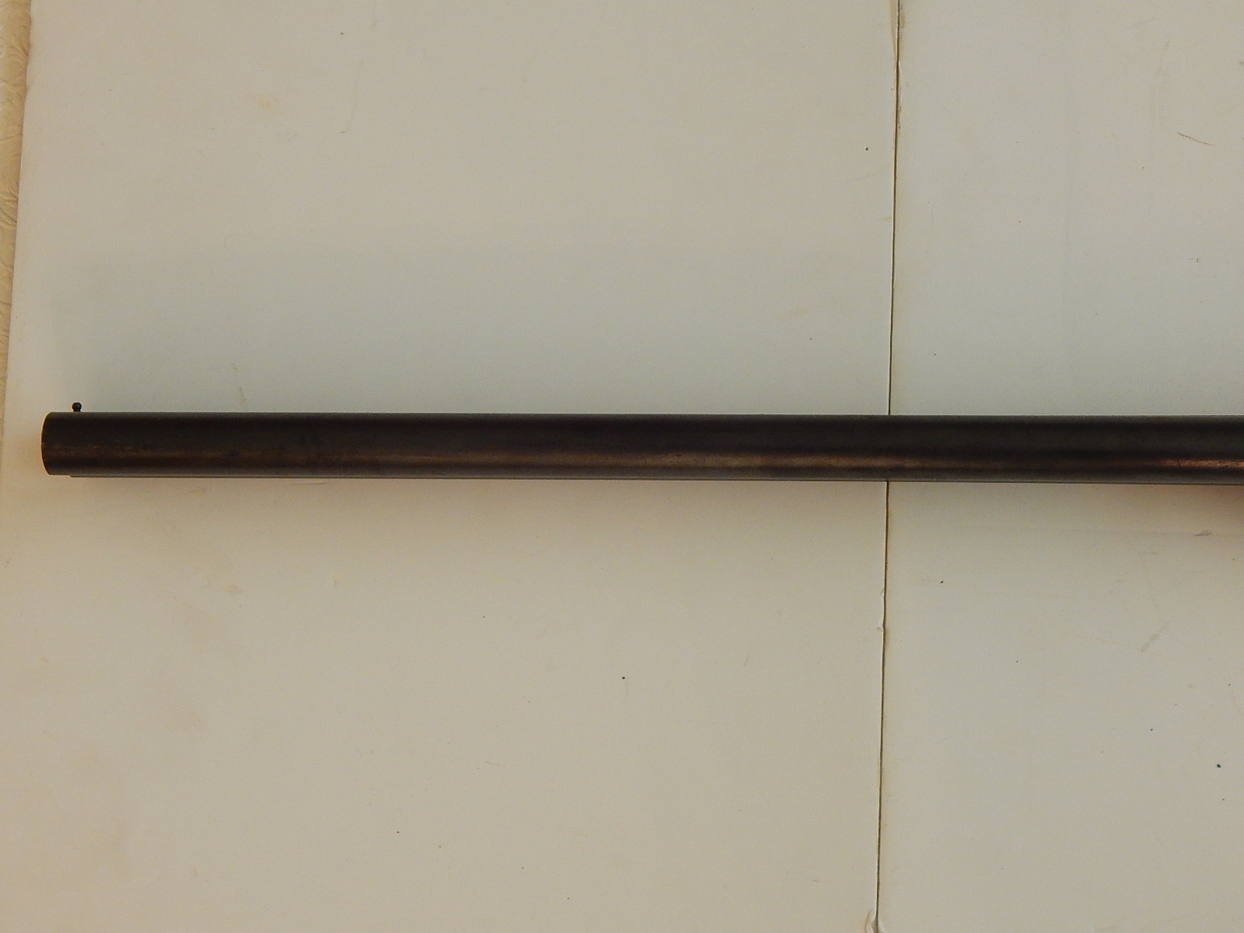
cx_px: 622
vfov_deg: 24.0
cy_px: 466
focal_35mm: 61
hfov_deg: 31.7
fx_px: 2192
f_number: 4
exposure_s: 1/30
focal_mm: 10.9
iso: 400
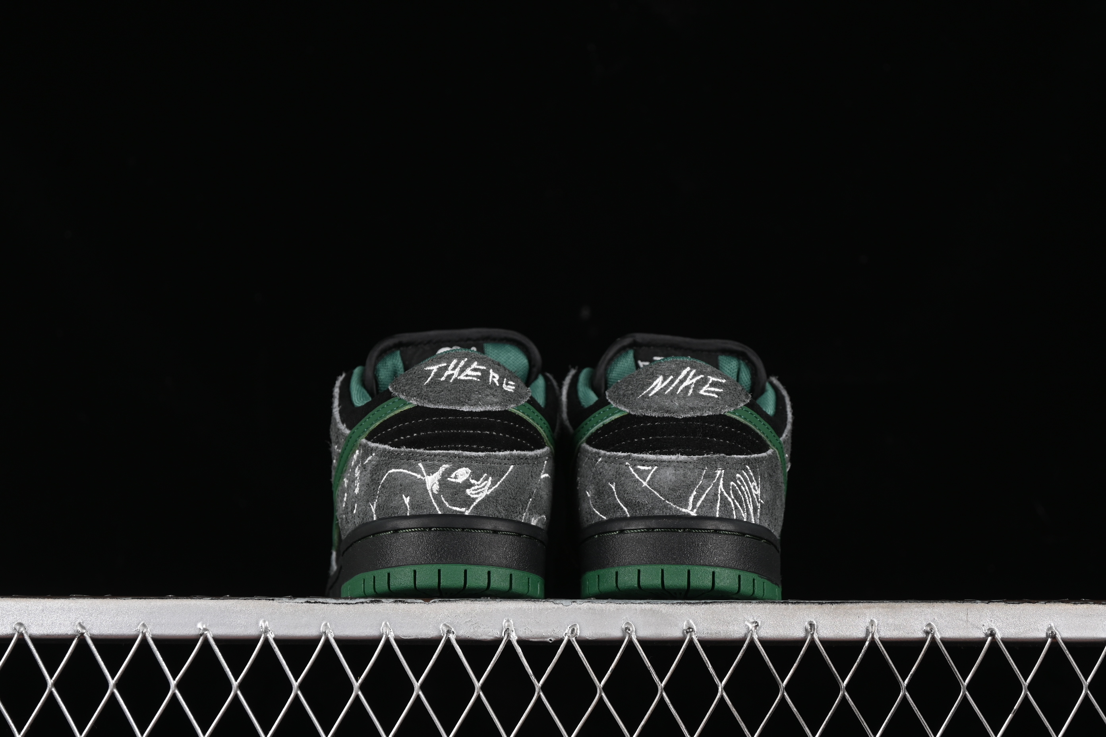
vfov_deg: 18.2
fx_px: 2304
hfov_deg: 27.0
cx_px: 553
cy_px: 368
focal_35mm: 75
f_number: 6.3
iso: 160
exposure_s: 1/60
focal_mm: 50
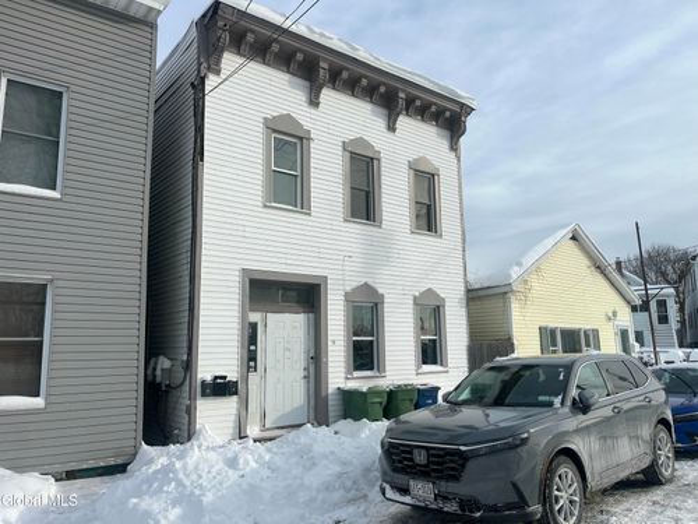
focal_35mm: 26
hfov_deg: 67.3
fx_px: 524
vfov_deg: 53.1
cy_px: 262
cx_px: 349
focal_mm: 5.1
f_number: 1.6
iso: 50
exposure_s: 1/4484
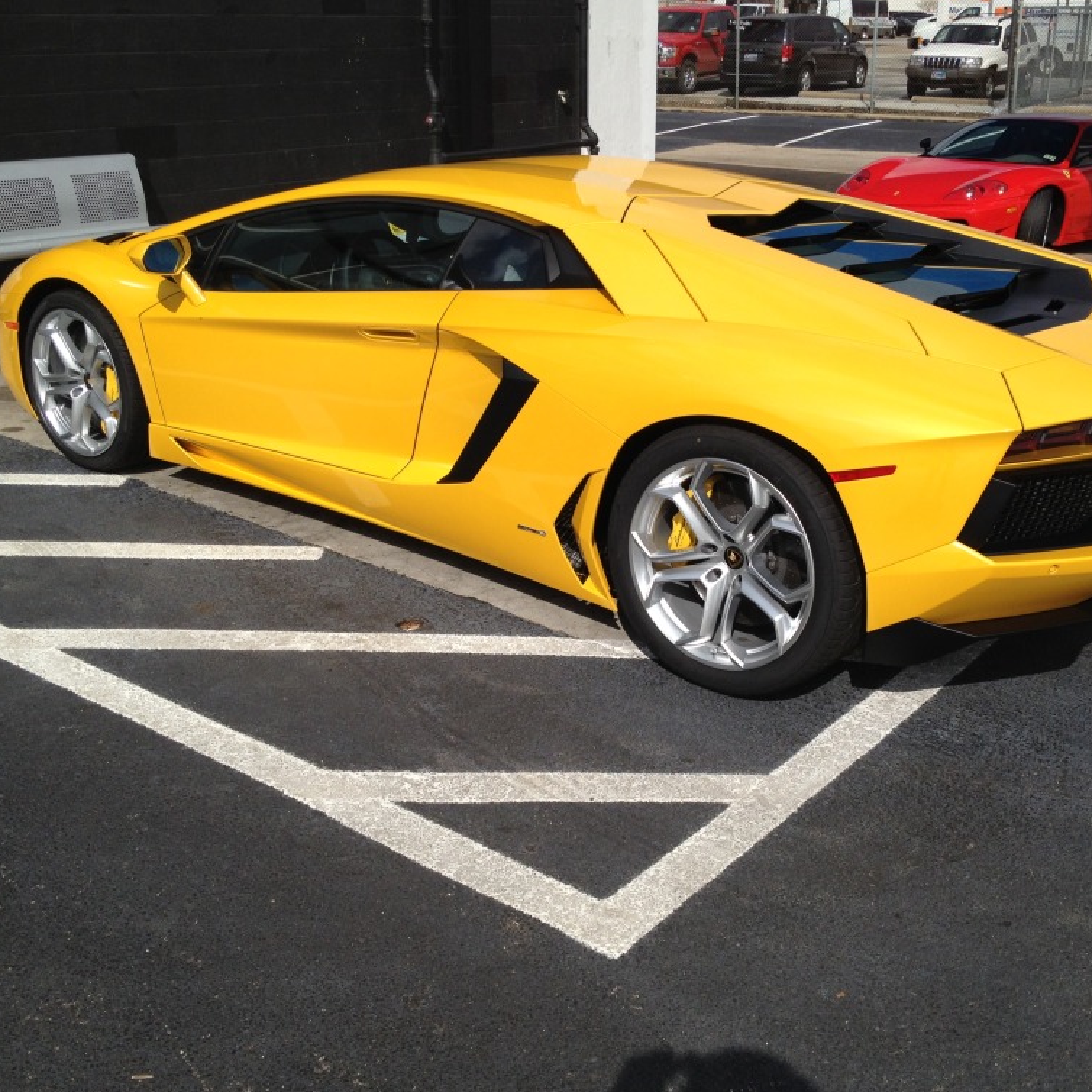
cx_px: 631
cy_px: 545
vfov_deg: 40.0
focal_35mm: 42
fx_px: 1499
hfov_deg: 39.9
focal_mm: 4.3
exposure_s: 1/3247
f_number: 2.4
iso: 64
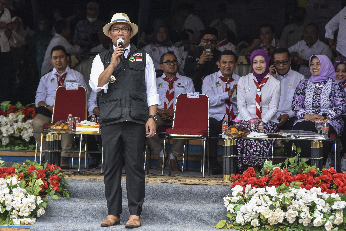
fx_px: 1615
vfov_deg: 8.2
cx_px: 173
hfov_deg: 12.2
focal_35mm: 168
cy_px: 116
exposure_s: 1/640
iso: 500
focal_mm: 112
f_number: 7.1
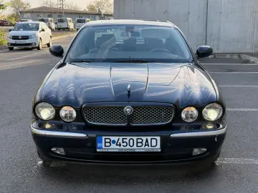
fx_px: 358
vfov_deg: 30.3
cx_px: 129
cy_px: 96
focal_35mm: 48
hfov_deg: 39.7
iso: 64
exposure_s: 1/975
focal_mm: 6.76
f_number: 1.78
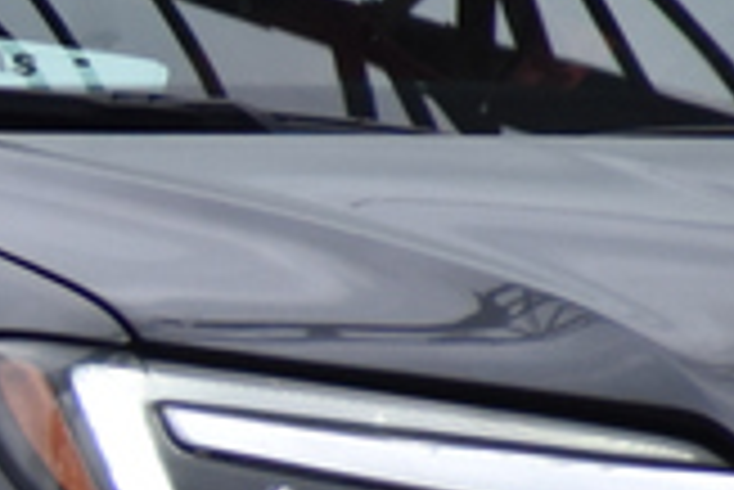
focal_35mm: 2532
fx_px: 51669
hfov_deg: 0.8
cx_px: -2053
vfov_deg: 0.5
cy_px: 405
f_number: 6.3
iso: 400
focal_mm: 220
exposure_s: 1/1600
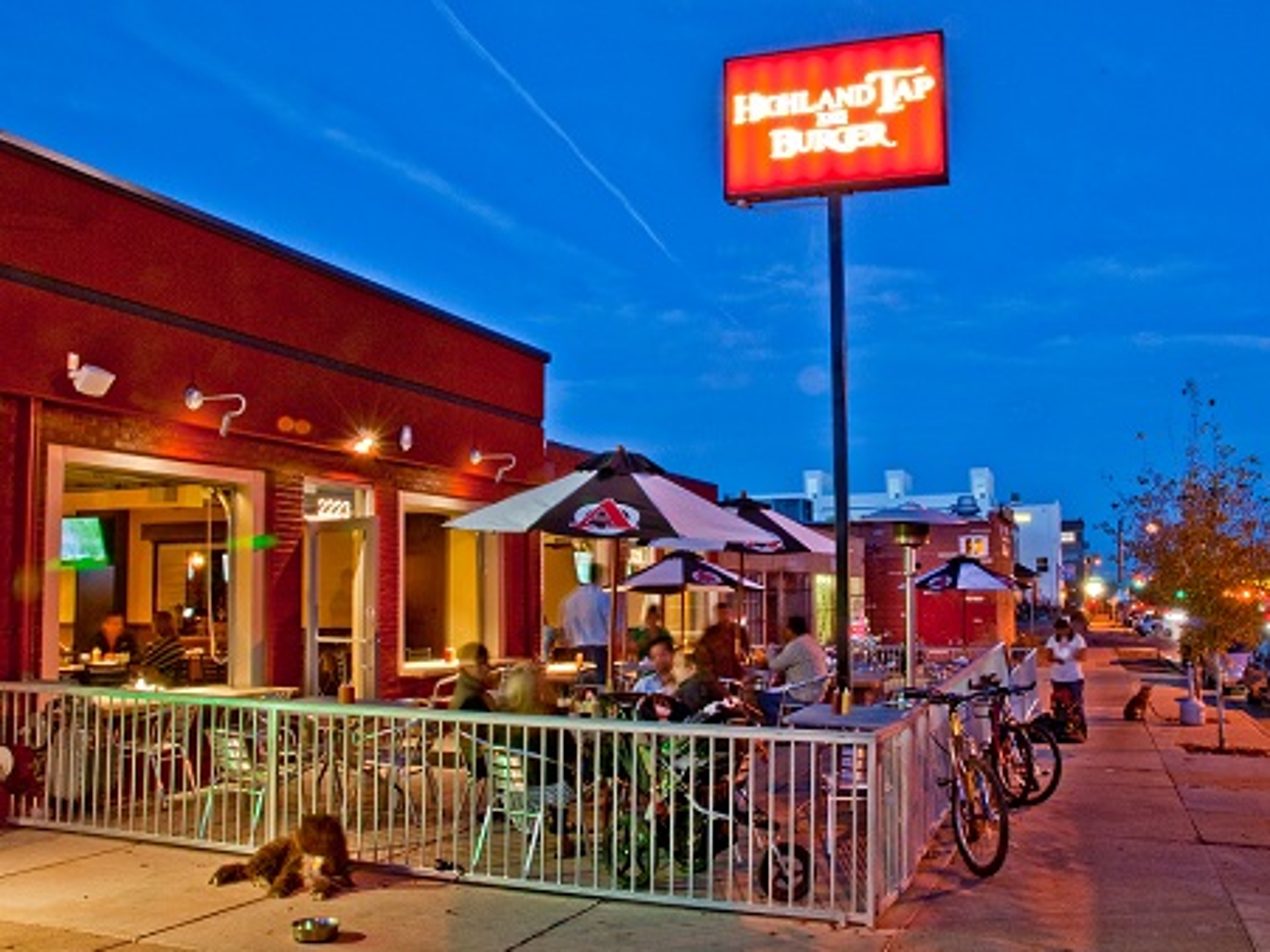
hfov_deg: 59.9
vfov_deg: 46.8
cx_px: 684
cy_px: 484
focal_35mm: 30
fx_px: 1100
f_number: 22
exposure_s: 25
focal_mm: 18
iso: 100
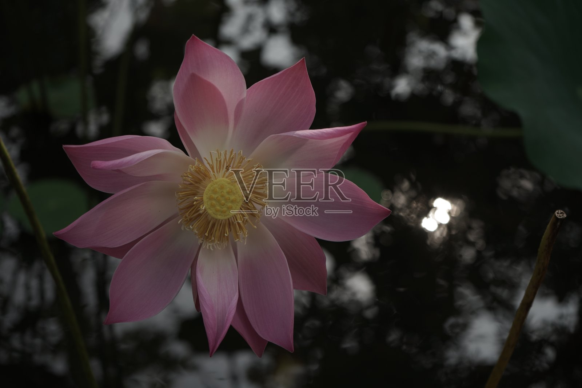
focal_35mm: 57
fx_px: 922
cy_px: 194
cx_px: 291
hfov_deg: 35.1
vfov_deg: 23.8
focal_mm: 57
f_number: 5
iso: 100
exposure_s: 1/400
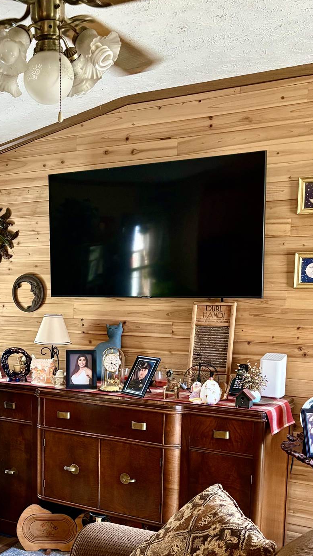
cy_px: 369
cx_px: 10
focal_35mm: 47
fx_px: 694
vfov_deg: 43.1
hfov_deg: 24.4
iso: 250
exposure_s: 1/60
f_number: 1.6
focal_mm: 5.96
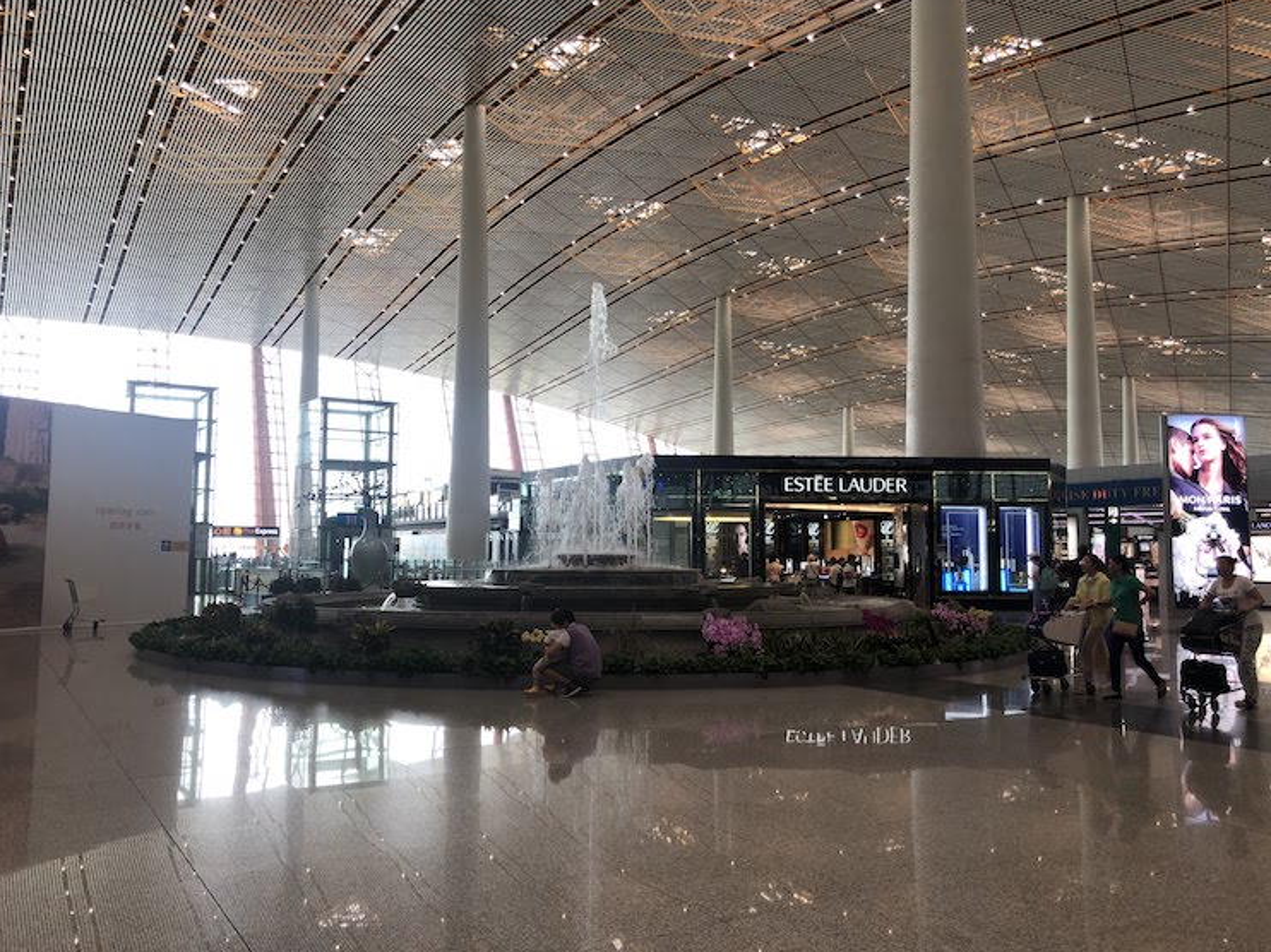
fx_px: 1064
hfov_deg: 61.7
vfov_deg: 48.2
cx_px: 644
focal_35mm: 29
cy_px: 473
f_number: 1.8
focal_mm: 4
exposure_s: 1/50
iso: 25
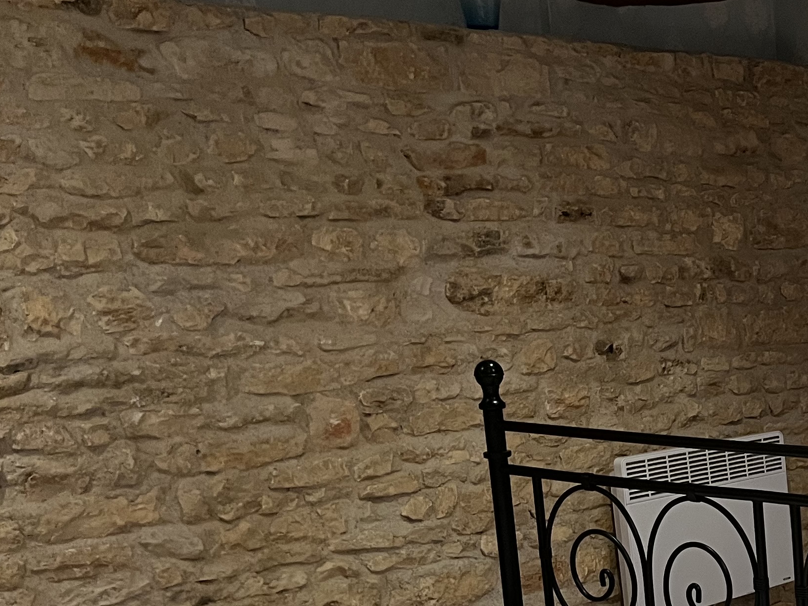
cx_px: 991
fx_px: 1494
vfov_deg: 22.1
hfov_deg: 26.6
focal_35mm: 64
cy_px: 603
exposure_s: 1/50
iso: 160
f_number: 1.6
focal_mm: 5.1
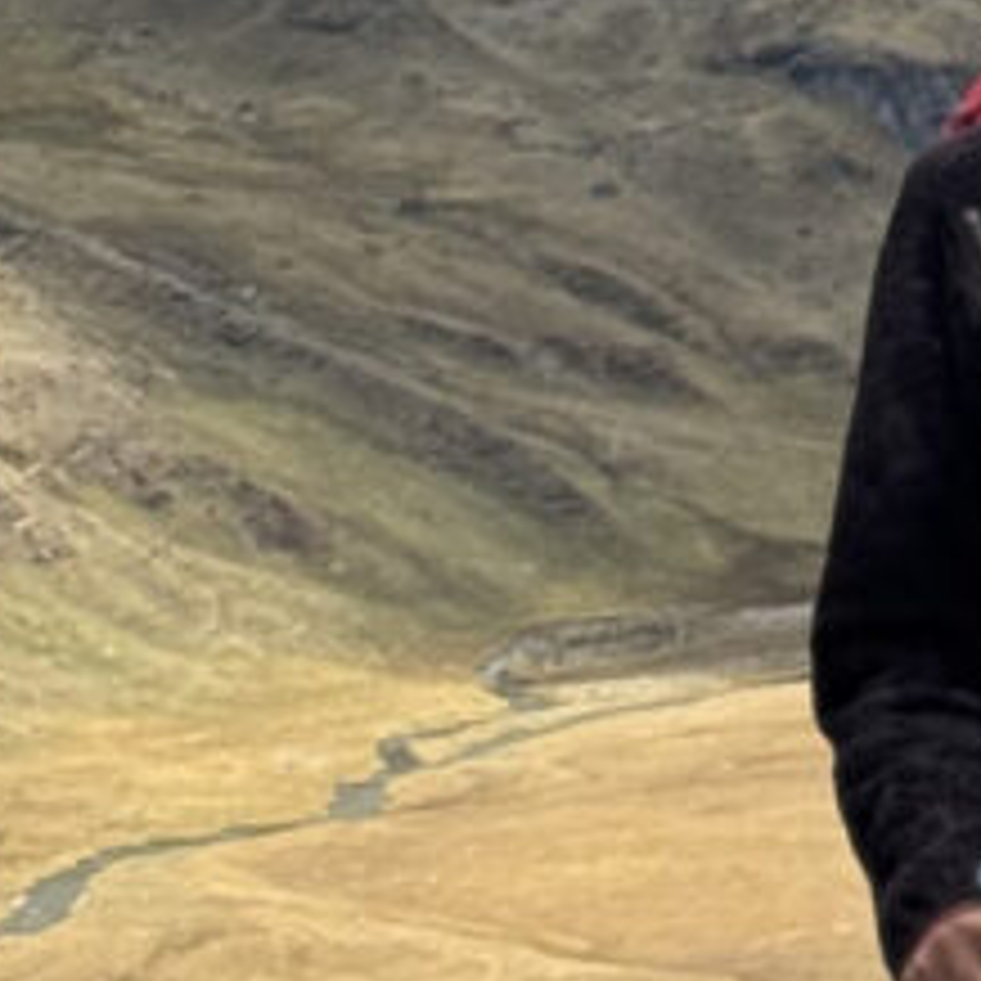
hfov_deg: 5.8
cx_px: 1192
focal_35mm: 299
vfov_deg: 5.7
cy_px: -1242
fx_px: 9587
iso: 64
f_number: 1.78
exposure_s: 1/4049
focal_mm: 6.76
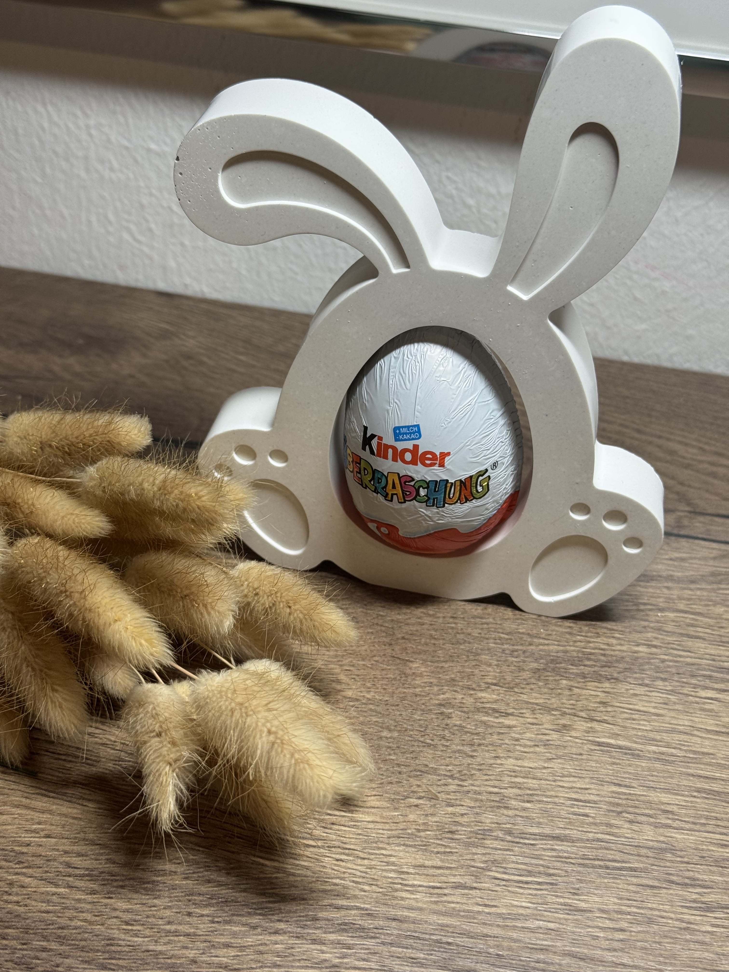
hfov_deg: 30.3
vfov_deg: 39.7
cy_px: 486
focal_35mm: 48
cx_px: 364
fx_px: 1348
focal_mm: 6.76
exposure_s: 1/100
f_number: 1.78
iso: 64
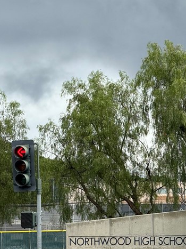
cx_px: 13
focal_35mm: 263
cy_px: 163
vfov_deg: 7.5
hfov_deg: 5.6
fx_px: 1885
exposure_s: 1/687
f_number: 2.8
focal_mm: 15.66
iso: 50
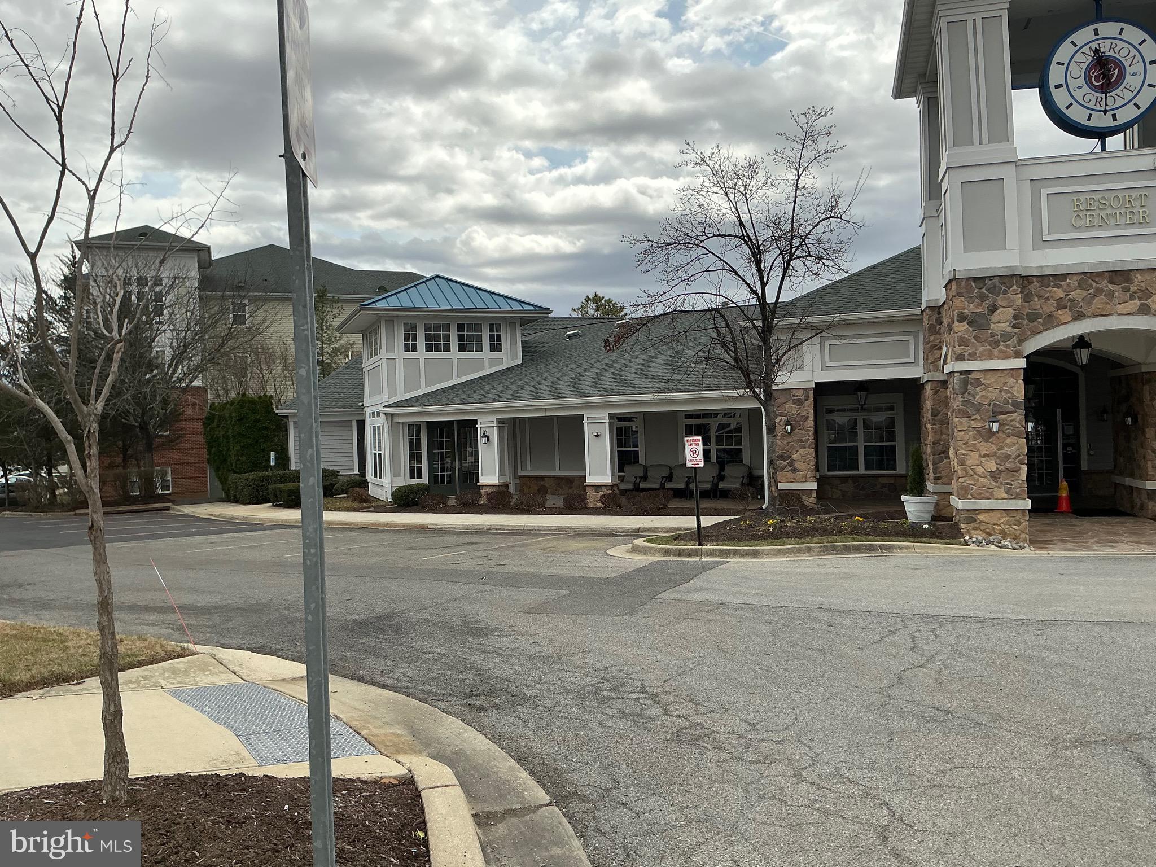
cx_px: 578
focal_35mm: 28
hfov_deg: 63.4
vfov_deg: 49.7
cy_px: 434
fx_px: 935
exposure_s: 1/2667
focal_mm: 3
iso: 25
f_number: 1.8
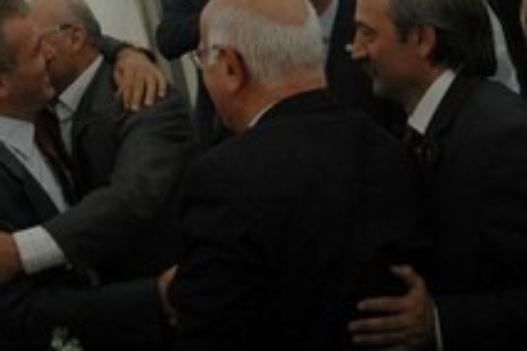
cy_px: -26
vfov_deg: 16.8
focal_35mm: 79
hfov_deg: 25.0
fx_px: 1156
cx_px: 69
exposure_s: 1/200
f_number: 7.1
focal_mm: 24
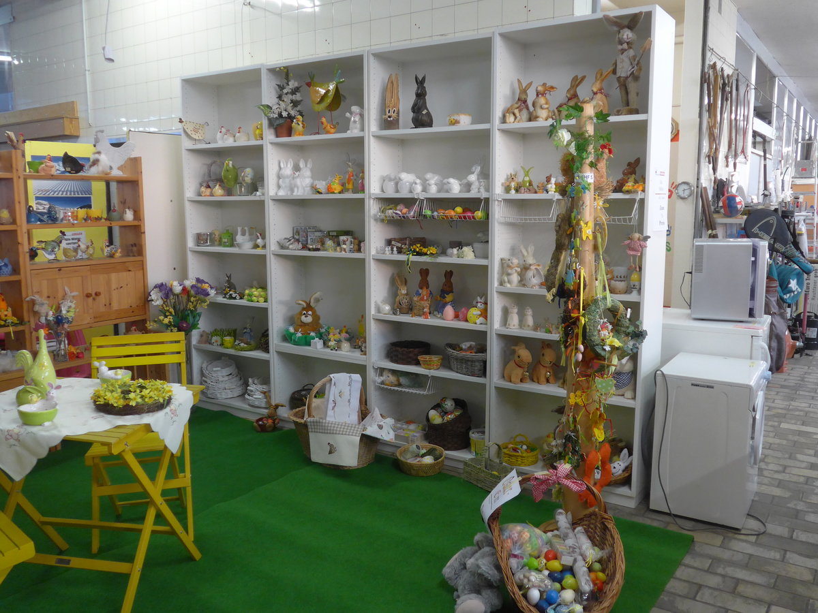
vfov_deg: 48.2
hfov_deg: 61.7
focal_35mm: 29
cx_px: 409
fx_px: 685
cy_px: 306
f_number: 2
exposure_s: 1/60
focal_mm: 6
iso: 400
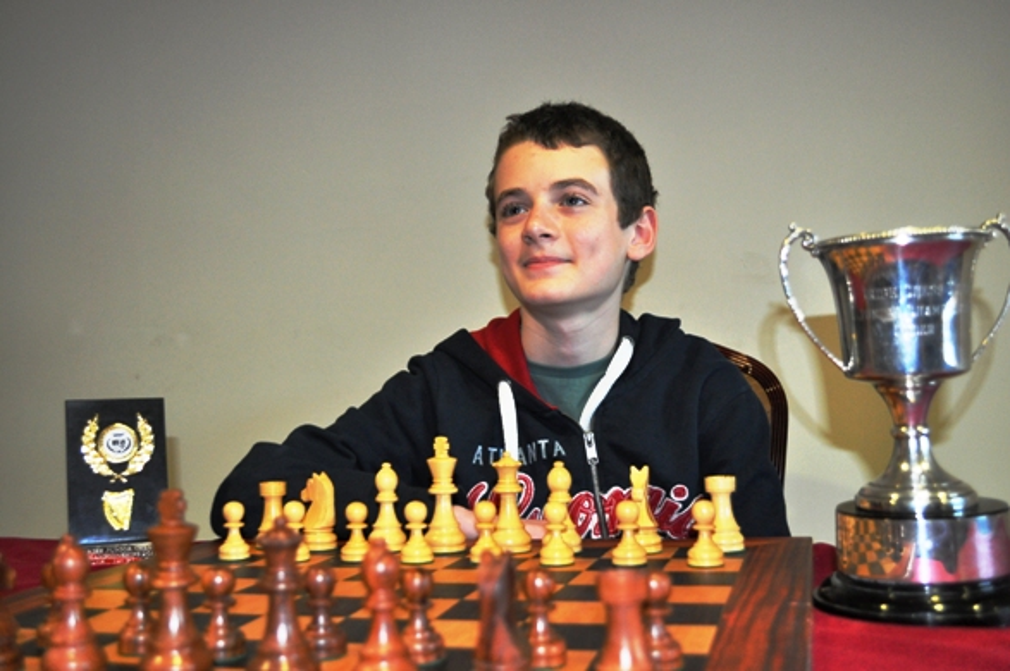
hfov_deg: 49.6
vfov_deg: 34.1
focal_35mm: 39
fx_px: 1093
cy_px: 336
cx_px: 505
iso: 800
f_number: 4.2
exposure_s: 1/60
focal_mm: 26
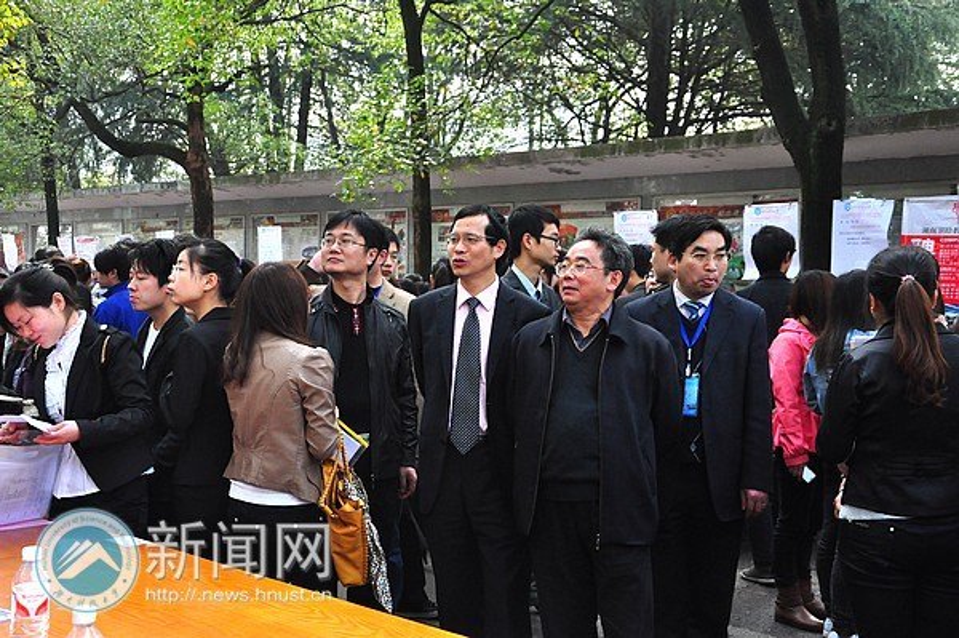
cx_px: 480
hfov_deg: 41.1
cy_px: 319
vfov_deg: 28.0
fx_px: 1278
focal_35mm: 48
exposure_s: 1/500
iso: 1400
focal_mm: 32
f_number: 4.2
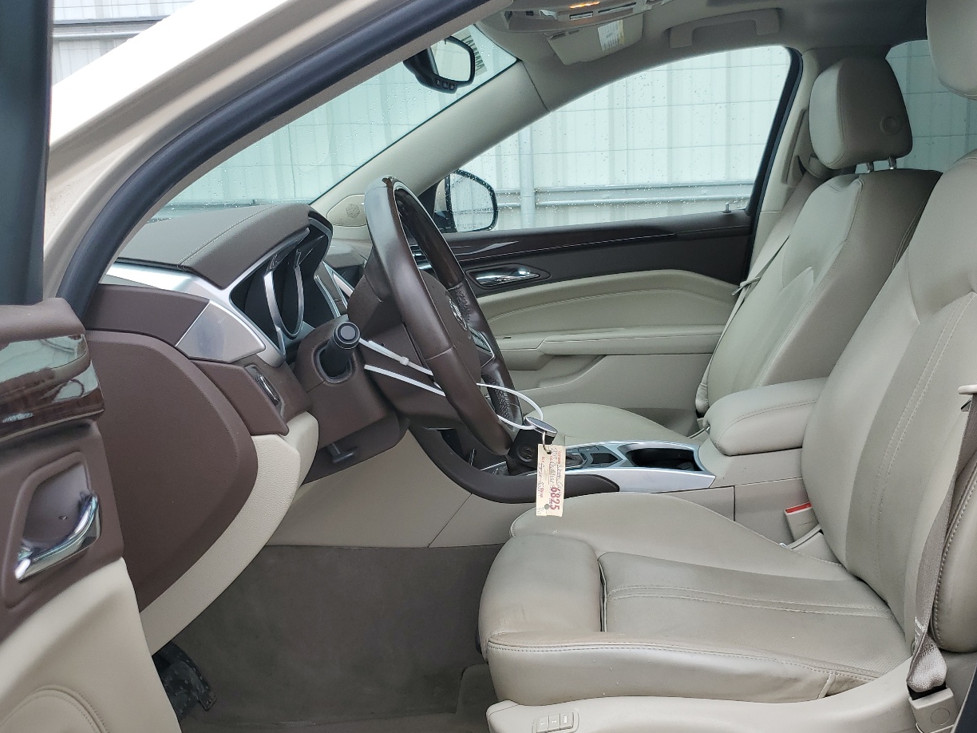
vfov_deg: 41.7
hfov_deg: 53.9
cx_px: 515
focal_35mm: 34
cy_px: 408
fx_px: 960
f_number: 1.5
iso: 50
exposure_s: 1/556
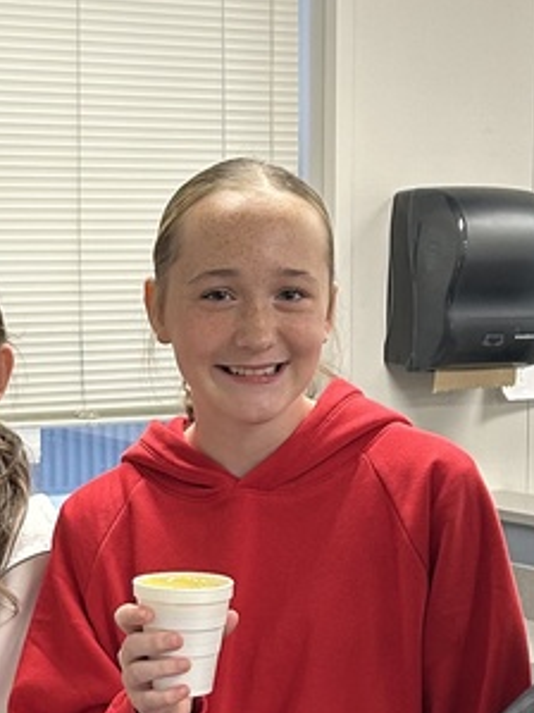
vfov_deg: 21.9
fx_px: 1832
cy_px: 522
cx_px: 164
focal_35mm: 89
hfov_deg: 16.5
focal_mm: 5.7
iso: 125
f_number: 1.5
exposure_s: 1/60
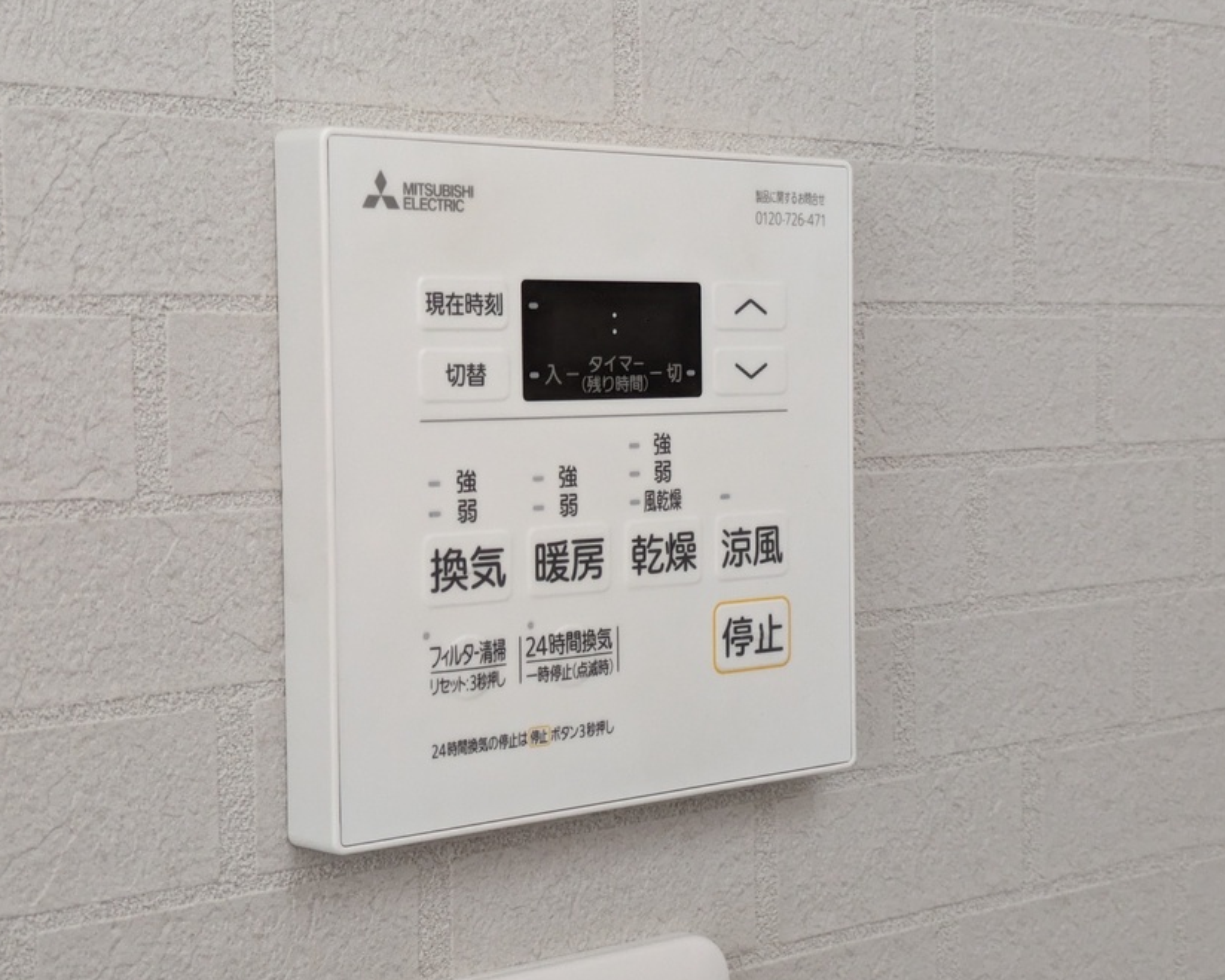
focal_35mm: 58
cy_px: 458
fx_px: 2103
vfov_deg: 26.2
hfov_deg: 32.5
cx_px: 602
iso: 429
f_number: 1.89
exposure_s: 1/33.3
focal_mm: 5.43
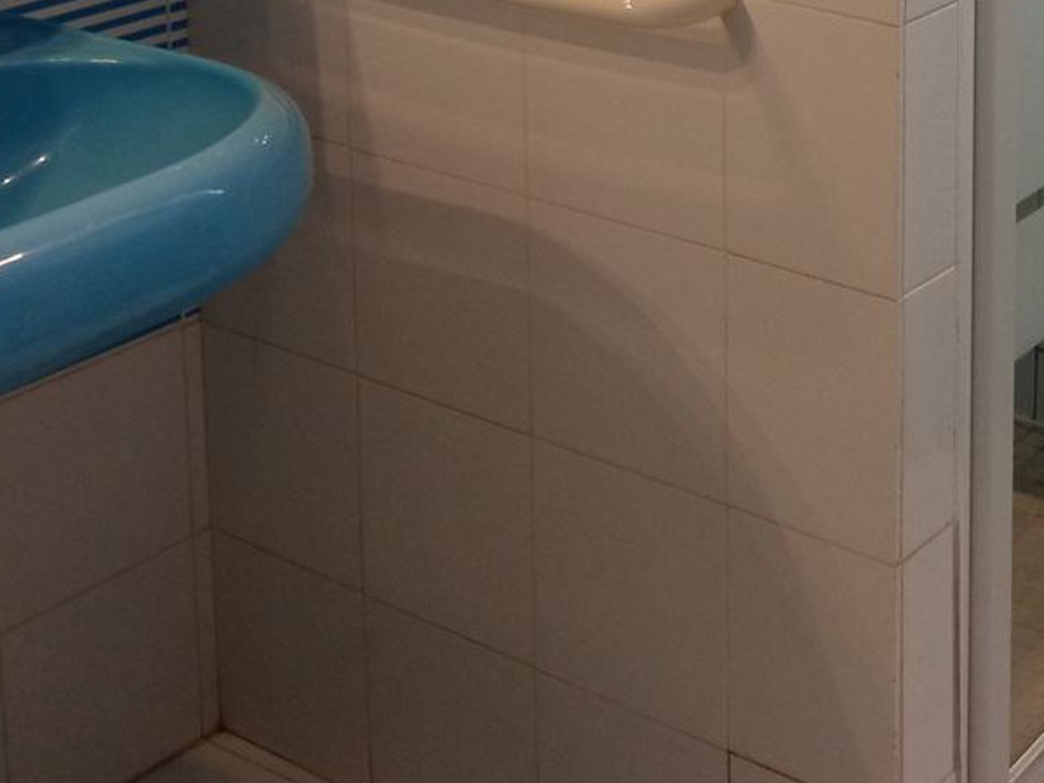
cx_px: 929
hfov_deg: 26.2
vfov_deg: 19.0
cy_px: -223
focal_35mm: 72
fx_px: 2171
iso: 307
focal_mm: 3.79
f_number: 2.2
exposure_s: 1/33.3
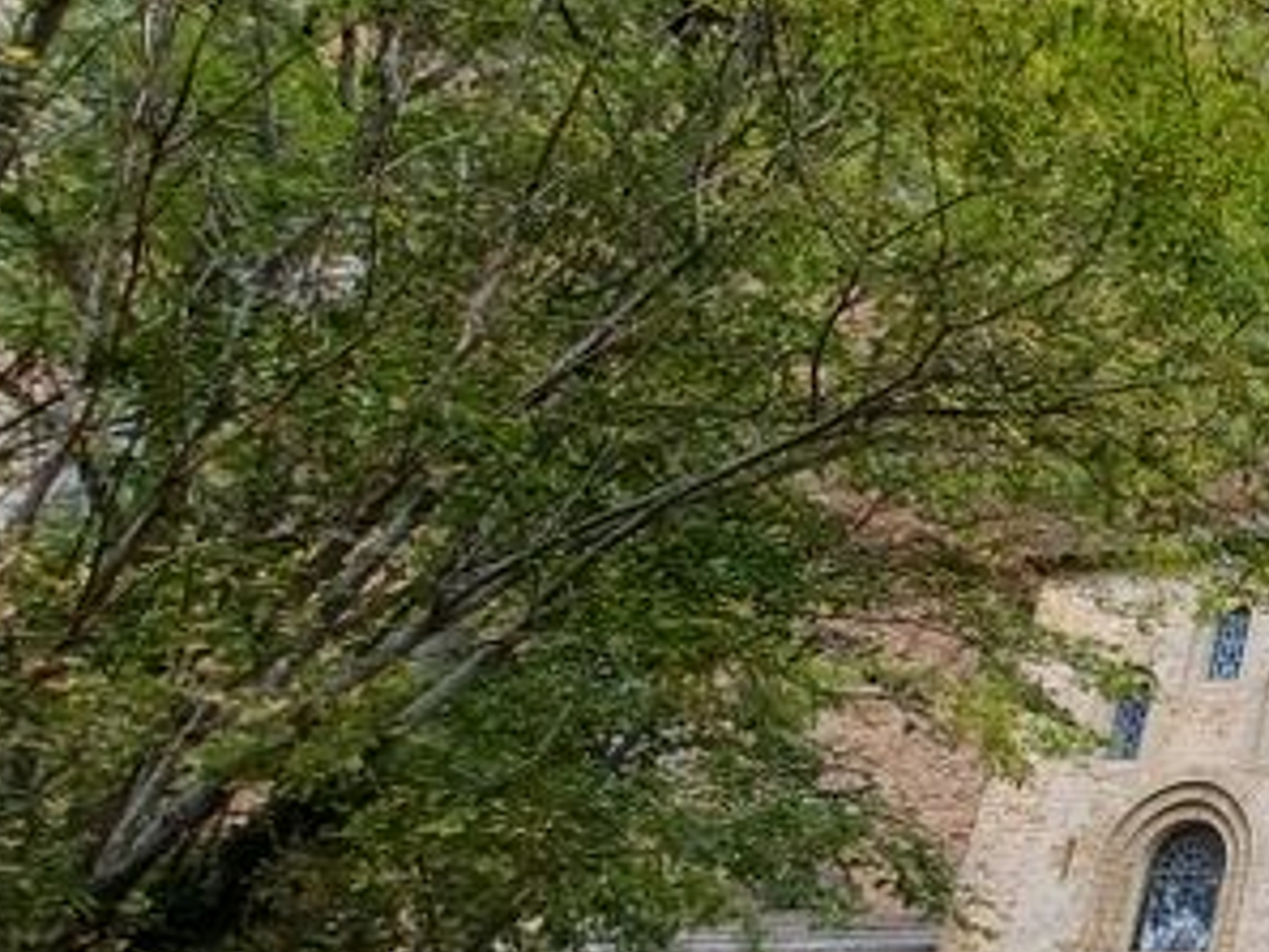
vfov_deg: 40.5
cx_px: 1641
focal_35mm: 35
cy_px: 593
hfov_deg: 35.8
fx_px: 1284
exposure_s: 1/143
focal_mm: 1.42
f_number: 2.2
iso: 40
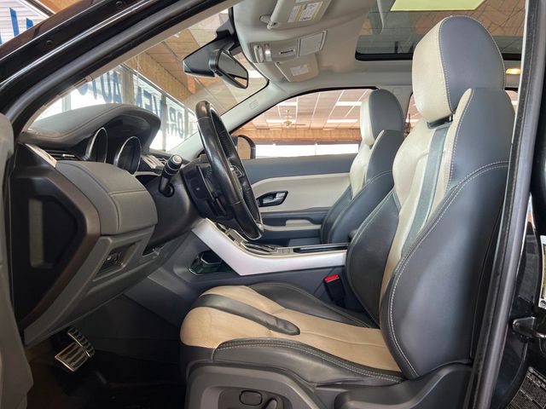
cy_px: 204
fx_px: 410
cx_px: 273
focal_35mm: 26
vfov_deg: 53.1
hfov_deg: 67.3
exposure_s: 1/120
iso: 80
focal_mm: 5.7
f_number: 1.5
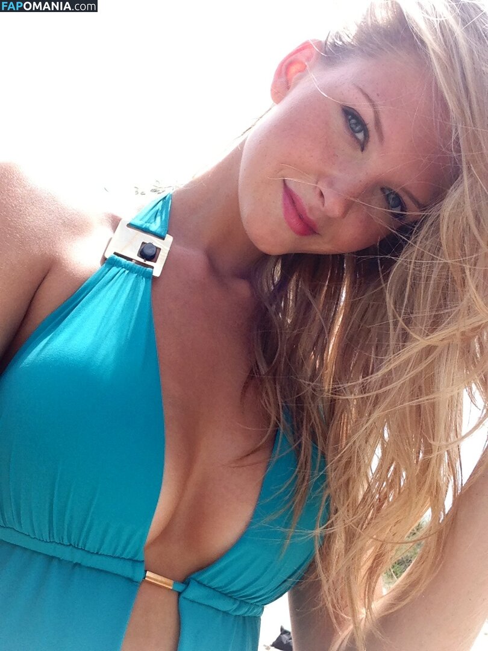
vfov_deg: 52.6
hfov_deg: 40.7
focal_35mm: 35
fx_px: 658
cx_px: 244
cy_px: 326
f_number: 2.4
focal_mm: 2.18
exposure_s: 1/671
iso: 32
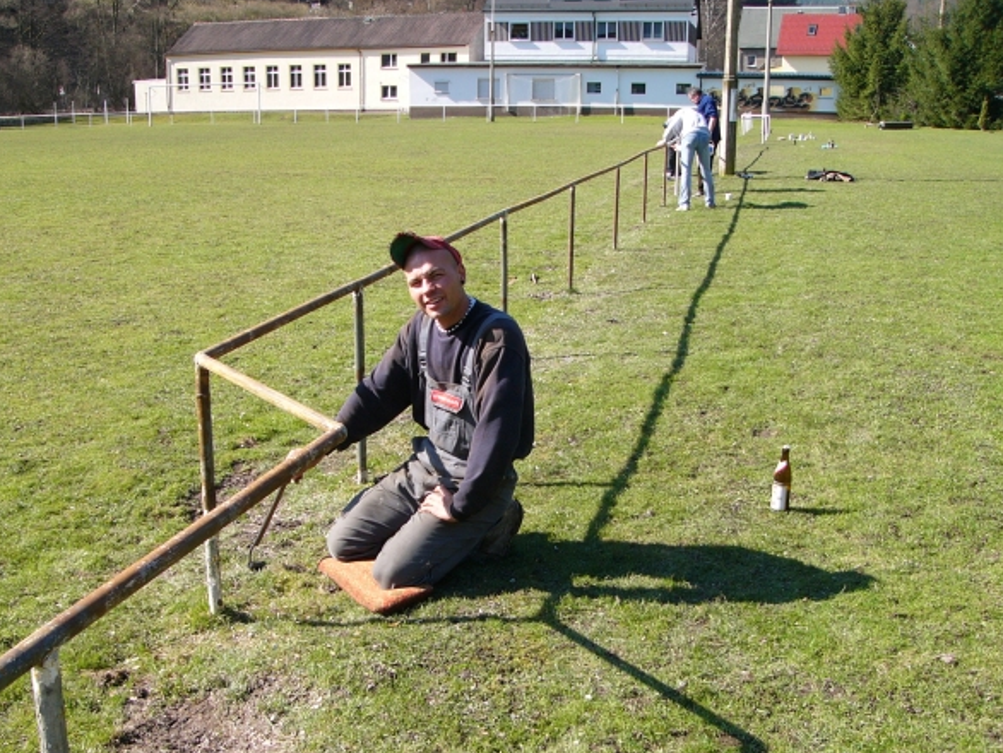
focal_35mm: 43
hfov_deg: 43.7
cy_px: 432
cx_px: 428
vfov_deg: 33.6
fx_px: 1246
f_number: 2.8
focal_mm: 6
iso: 50
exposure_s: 1/400
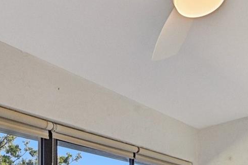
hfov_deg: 41.6
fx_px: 317
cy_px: 232
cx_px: 64
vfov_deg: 24.3
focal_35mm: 46
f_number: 8
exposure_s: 1/200
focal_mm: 14
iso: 400
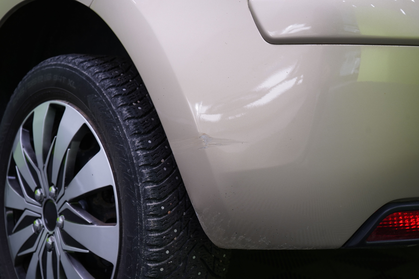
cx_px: 210
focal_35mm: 45
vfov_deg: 29.9
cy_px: 140
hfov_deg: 43.6
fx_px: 524
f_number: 5.6
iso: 400
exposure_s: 1/25
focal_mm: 45
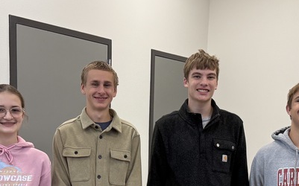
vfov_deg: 19.4
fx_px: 529
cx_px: 155
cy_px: 183
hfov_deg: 31.5
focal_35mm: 65
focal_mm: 6.76
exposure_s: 1/120
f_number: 1.78
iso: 100
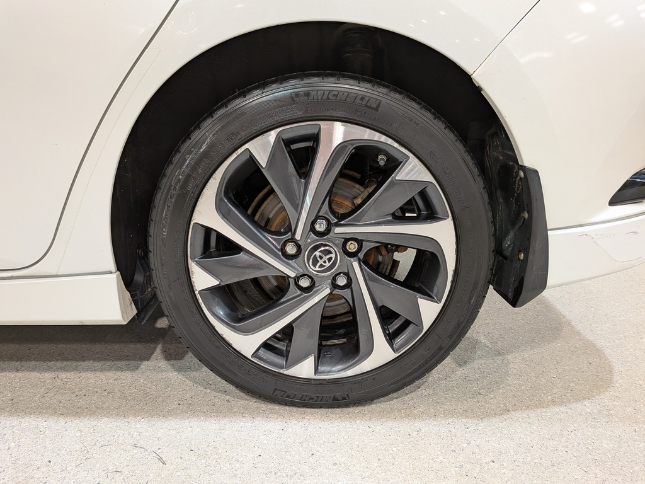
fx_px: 447
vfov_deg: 56.8
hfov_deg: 71.6
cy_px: 242
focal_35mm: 24
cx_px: 322
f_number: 1.7
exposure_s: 1/50
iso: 71
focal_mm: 4.53
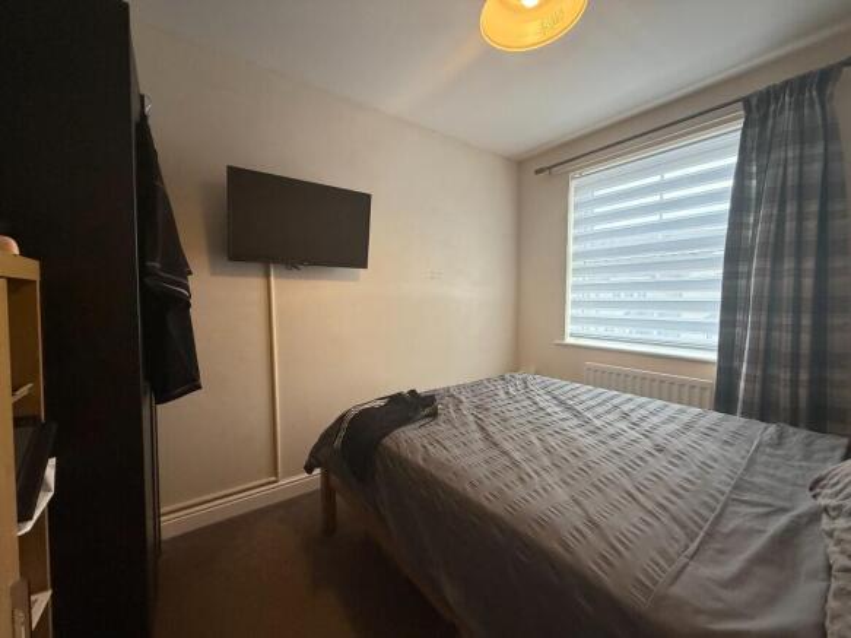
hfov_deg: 102.1
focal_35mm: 14
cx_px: 426
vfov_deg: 85.7
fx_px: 344
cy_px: 319
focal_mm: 2.22
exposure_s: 1/99
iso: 125
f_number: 2.2
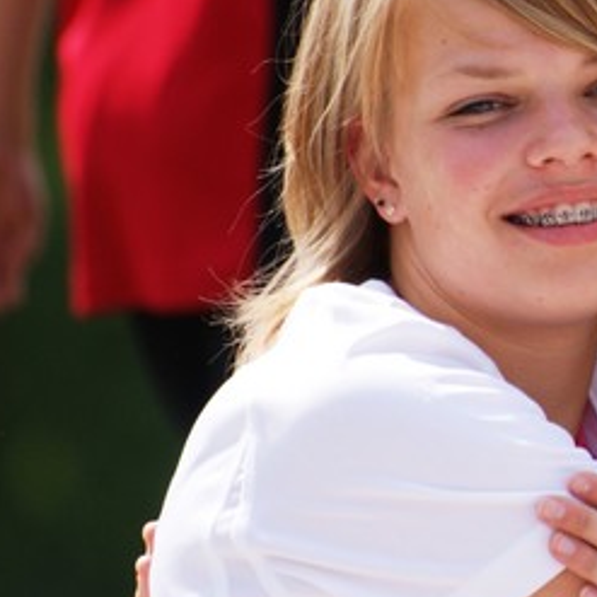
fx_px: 24175
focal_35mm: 1239
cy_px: 273
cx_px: 817
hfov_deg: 1.4
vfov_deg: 1.4
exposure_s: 1/500
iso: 100
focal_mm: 300
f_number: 5.6
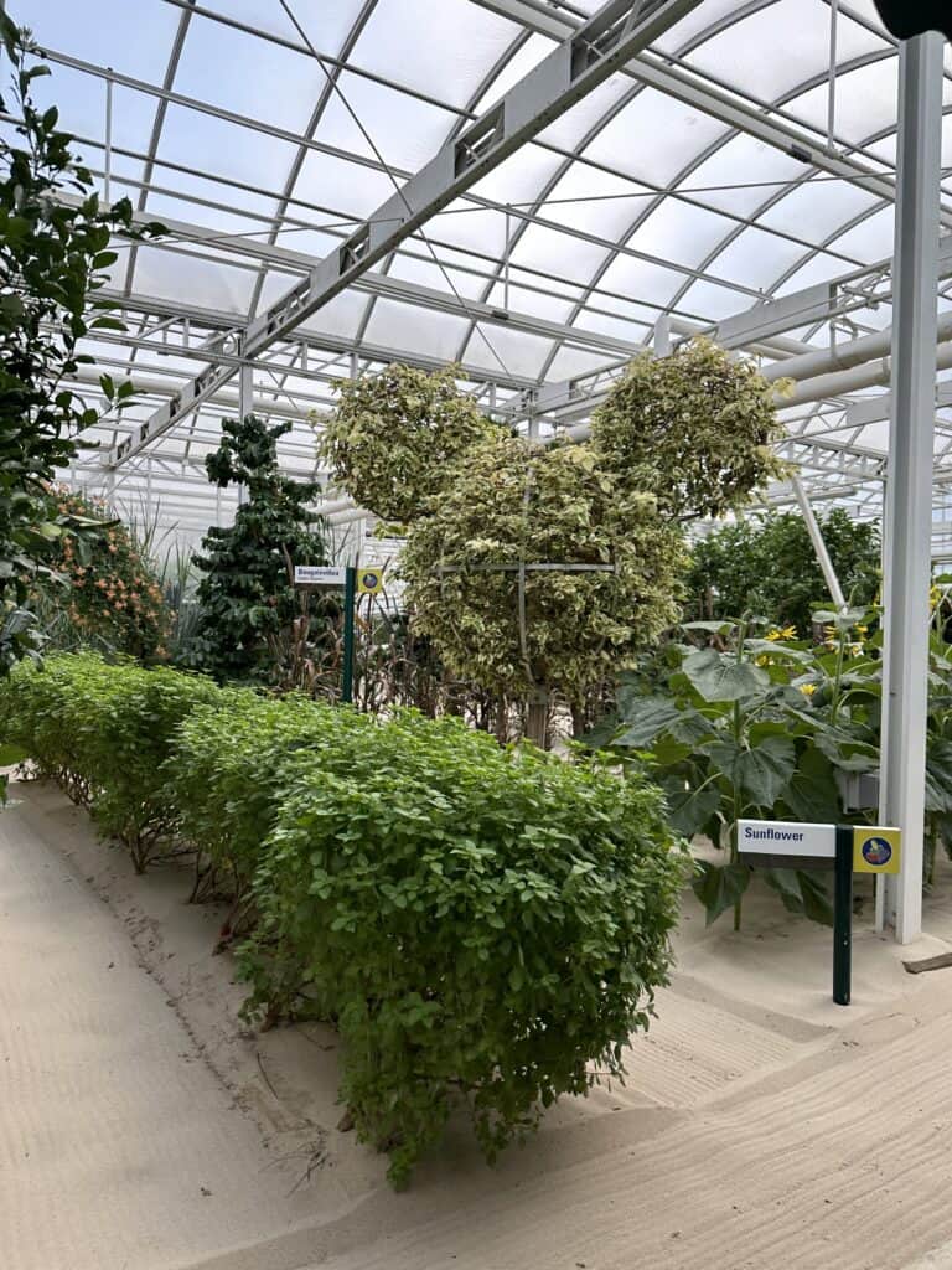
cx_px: 476
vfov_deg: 71.6
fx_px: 880
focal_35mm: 24
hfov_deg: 56.8
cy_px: 635
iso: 80
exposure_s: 1/1289
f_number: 1.78
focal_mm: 6.86
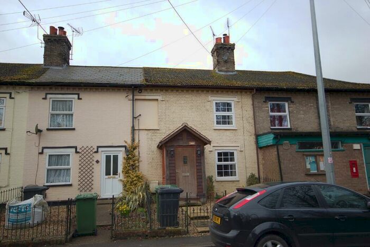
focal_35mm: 27
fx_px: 277
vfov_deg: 47.9
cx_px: 185
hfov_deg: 67.4
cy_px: 124
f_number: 5.6
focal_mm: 18
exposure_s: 1/125
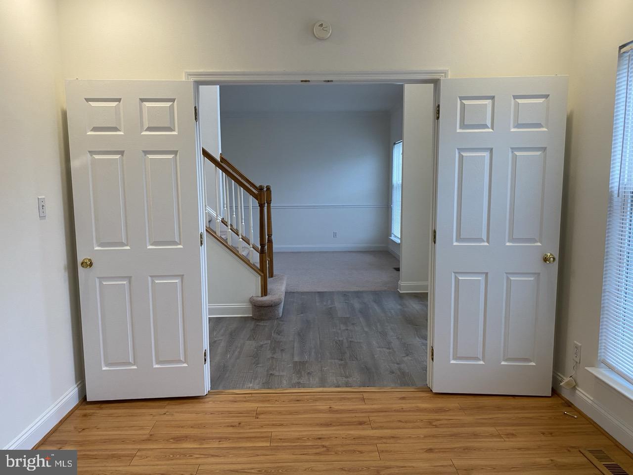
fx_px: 475
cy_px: 238
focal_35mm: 26
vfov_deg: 53.1
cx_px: 316
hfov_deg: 67.3
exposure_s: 1/60
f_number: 1.8
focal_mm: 4.25
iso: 80
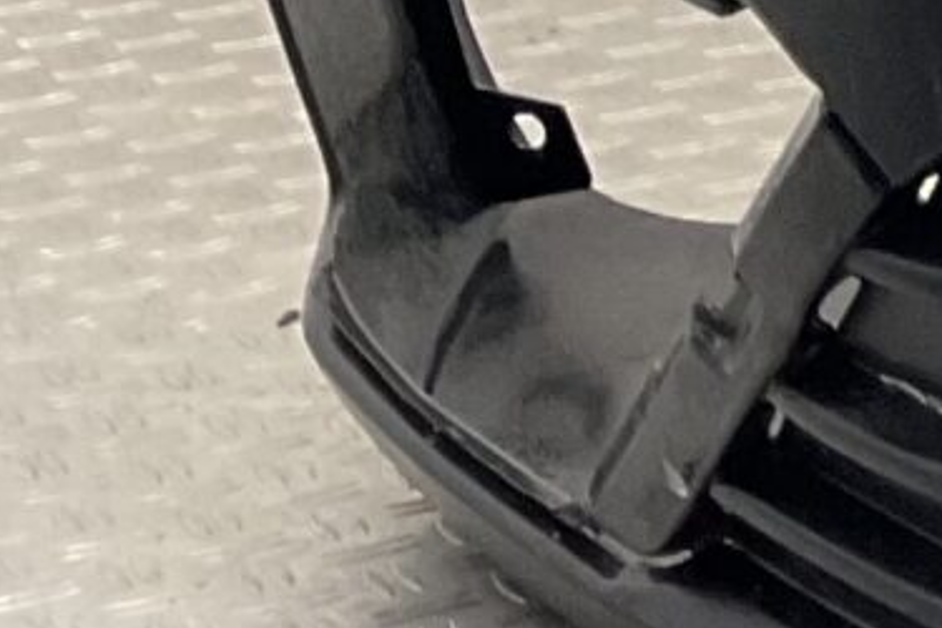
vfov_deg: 6.5
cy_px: -570
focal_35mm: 206
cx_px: 3175
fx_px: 5390
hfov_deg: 8.0
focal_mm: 3
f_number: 1.8
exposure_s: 1/120
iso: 40
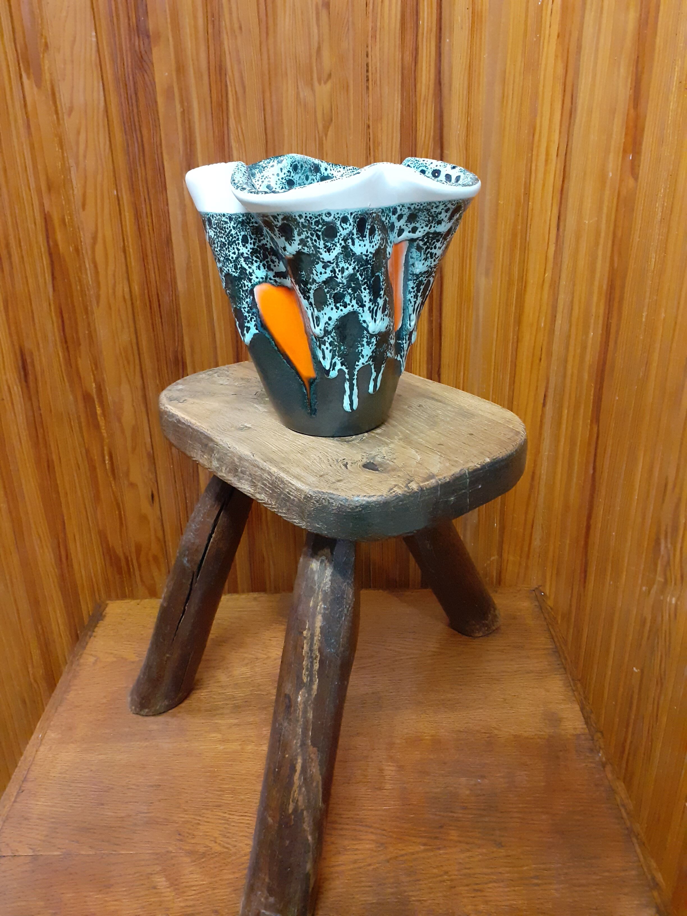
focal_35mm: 27
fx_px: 714
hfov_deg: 51.4
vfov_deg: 65.3
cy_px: 458
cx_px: 344
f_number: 1.9
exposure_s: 1/25
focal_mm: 3.6
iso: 500
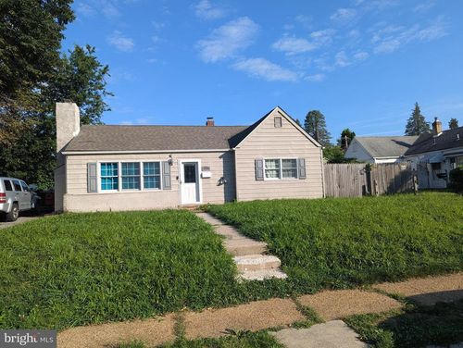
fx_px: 321
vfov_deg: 56.9
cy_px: 174
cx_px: 232
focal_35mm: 24
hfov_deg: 71.5
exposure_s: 1/1529
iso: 41
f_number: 1.85
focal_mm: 6.81
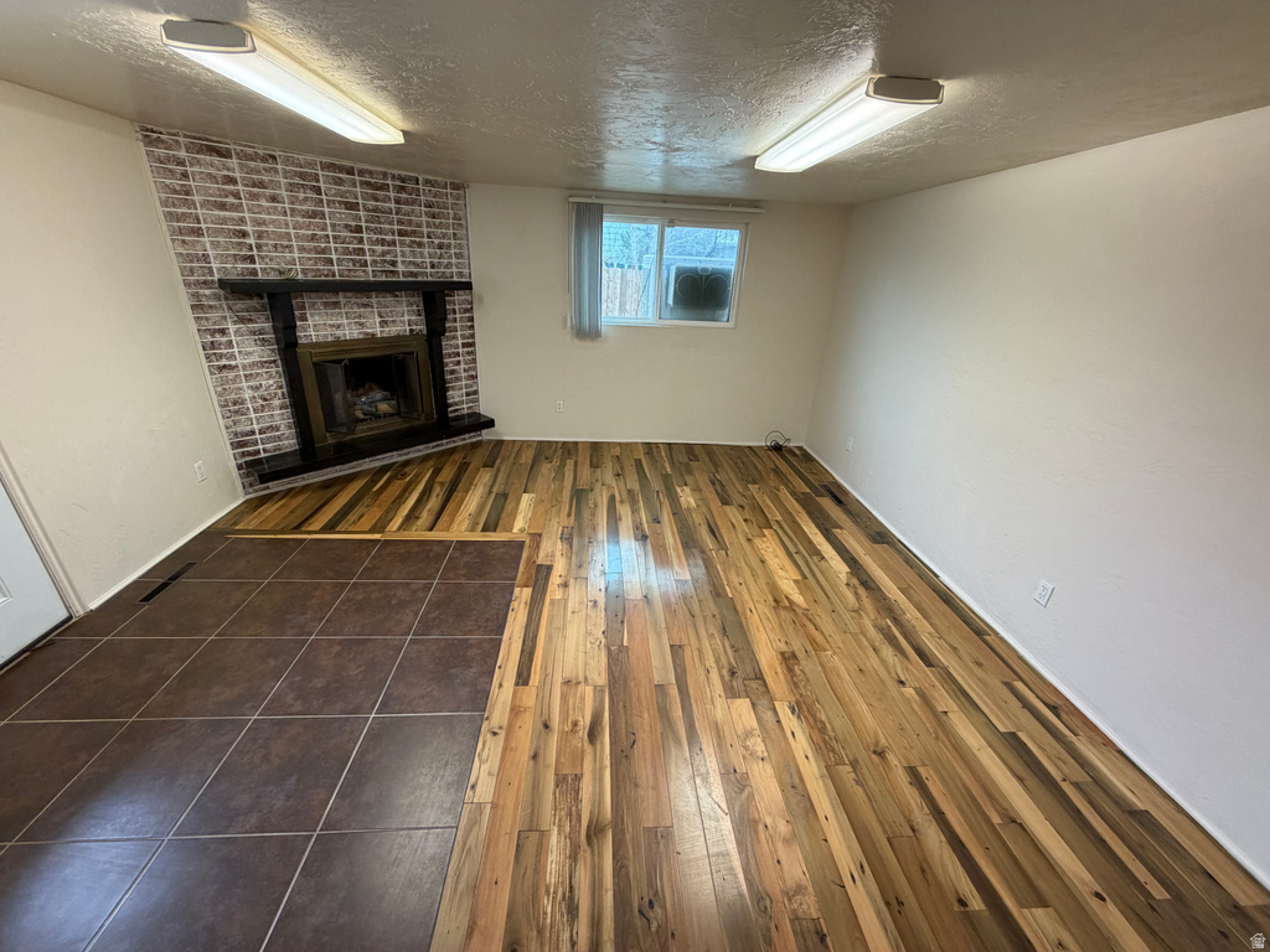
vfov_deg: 85.7
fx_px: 514
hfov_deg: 102.1
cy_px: 476
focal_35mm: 14
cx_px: 635
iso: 200
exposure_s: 1/120
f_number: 2.2
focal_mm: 2.22
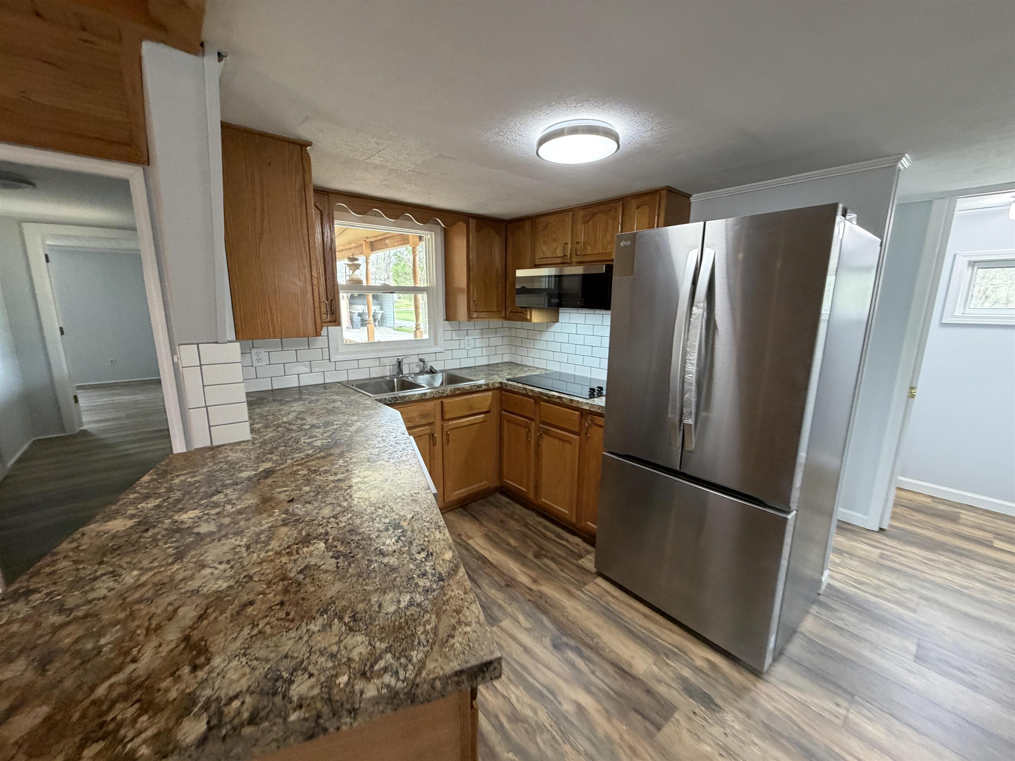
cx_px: 508
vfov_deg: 85.7
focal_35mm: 14
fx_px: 411
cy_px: 380
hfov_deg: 102.1
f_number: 2.2
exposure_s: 1/60
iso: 320
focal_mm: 2.22
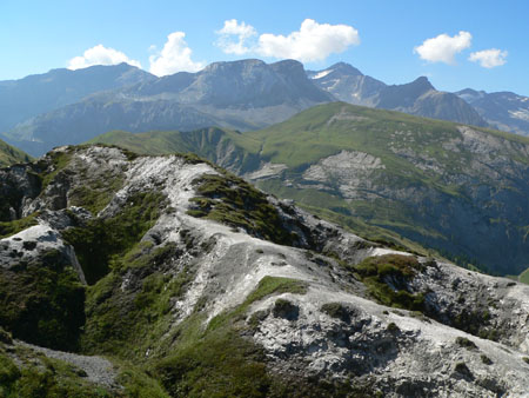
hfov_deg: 51.3
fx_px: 550
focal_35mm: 36
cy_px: 199
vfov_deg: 39.7
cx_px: 264
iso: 80
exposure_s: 1/500
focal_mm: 6
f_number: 4.6
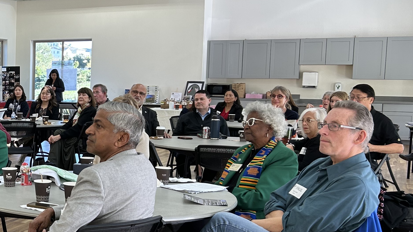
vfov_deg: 19.7
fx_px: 668
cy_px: 140
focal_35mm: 61
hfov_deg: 31.2
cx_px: -22
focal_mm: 5.7
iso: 50
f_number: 1.5
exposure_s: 1/121
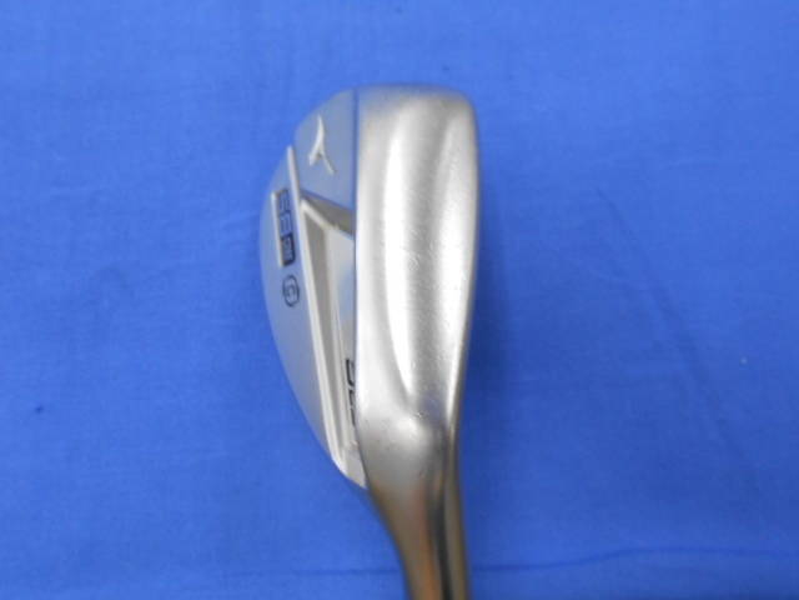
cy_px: 300
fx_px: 600
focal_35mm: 26
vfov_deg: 53.1
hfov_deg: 67.3
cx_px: 400
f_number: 3.2
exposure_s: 1/30
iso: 160
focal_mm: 4.6
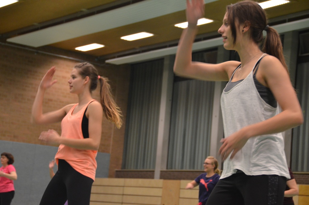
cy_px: 102
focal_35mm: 93
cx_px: 154
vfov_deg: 14.6
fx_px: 797
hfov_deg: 22.0
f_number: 4.8
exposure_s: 1/80
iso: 2000
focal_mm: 62
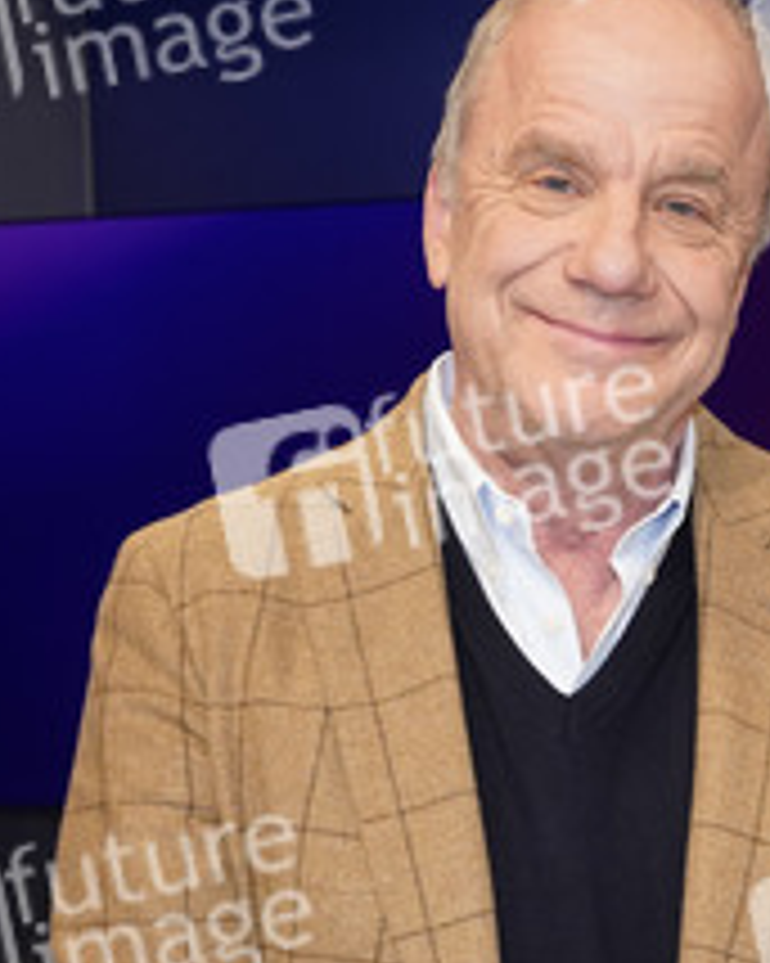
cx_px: 572
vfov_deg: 26.9
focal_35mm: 70
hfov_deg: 21.7
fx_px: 1995
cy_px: 698
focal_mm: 40
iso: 2000
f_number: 5.6
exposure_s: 1/160
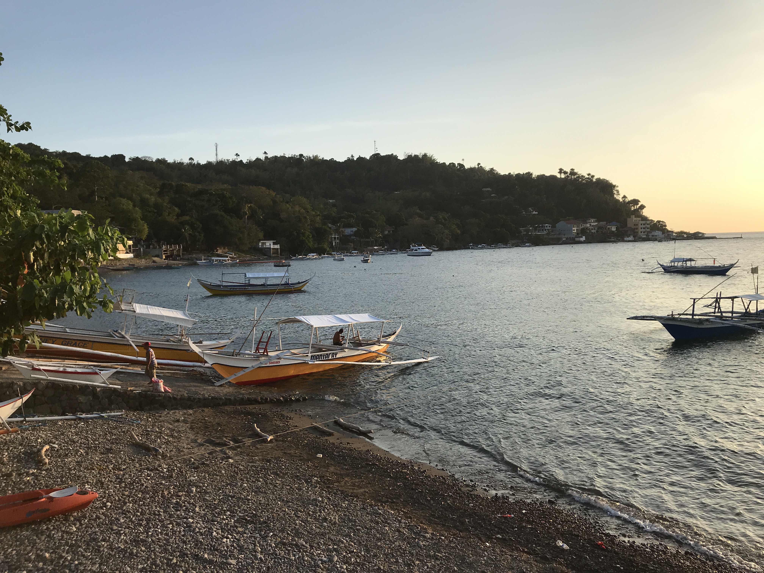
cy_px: 286
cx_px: 382
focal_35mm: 28
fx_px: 618
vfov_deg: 49.7
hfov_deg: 63.4
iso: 20
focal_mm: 3.99
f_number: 1.8
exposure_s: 1/1546
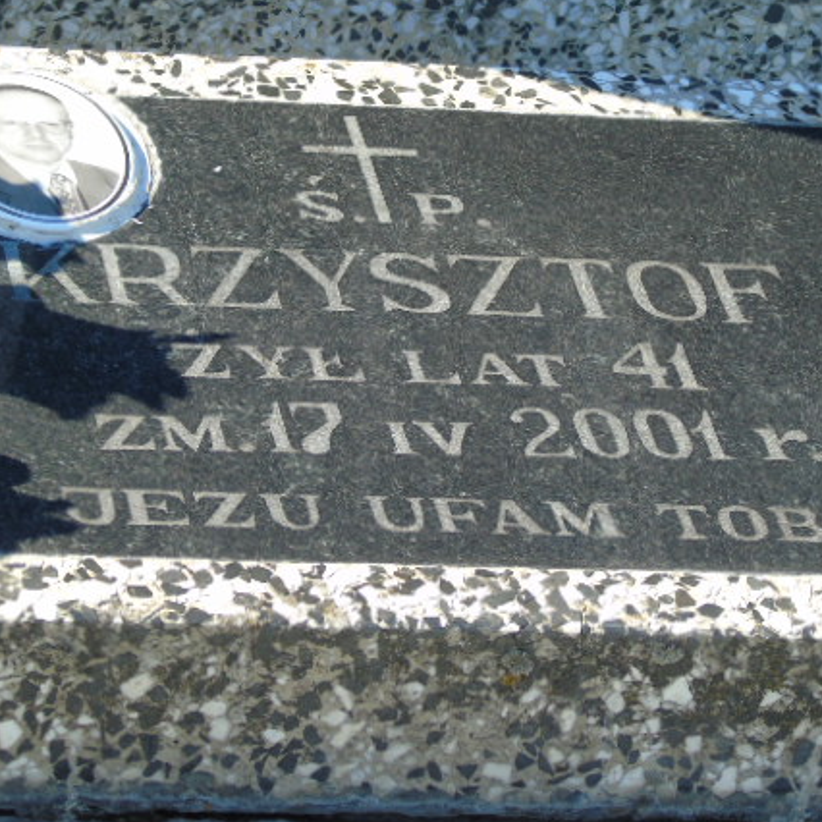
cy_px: 376
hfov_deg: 8.1
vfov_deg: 8.1
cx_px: 459
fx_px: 5776
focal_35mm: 215
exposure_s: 1/125
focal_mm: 29
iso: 80
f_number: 4.9
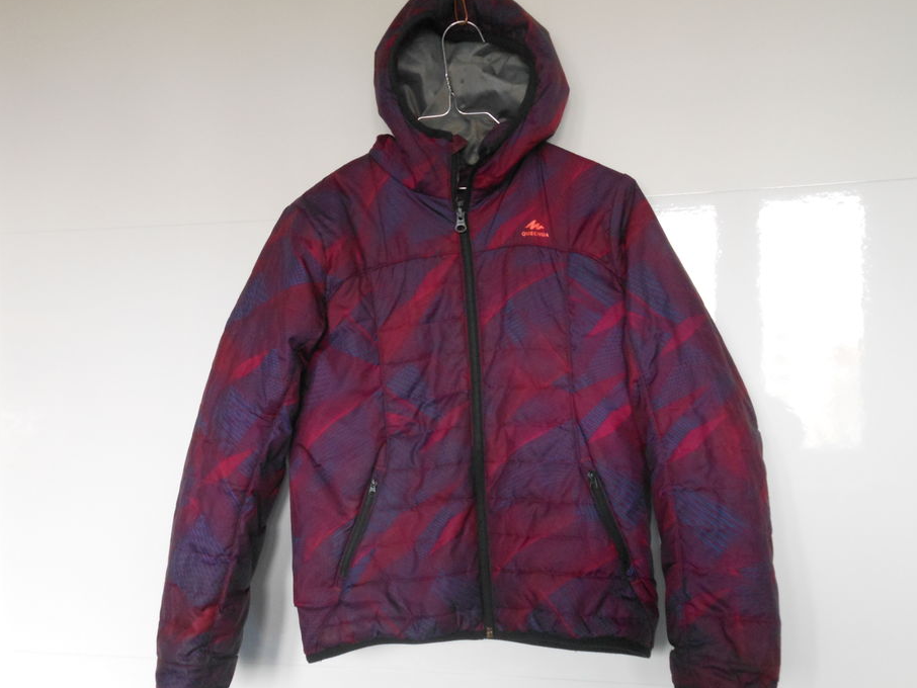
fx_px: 848
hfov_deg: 56.8
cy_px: 324
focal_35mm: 32
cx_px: 439
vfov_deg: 44.2
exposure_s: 1/30
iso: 400
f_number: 3.3
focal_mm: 5.2
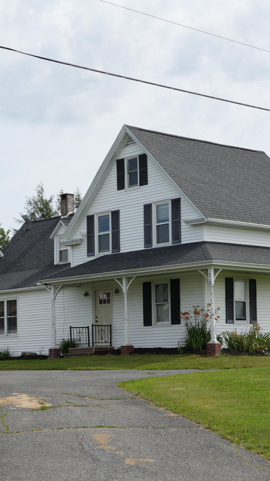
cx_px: -21
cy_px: 355
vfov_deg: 27.9
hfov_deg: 15.7
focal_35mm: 75
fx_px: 954
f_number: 6.3
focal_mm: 31
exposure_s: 1/400
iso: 100
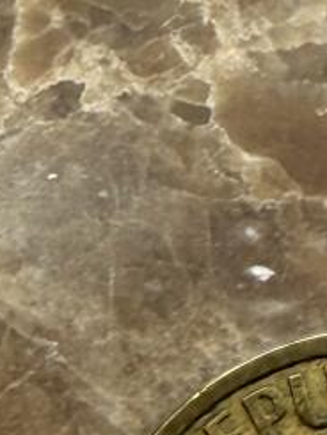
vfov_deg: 11.2
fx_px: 2215
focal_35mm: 176
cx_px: 476
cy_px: 149
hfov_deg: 8.3
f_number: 2.2
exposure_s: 1/174
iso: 40
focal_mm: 2.22
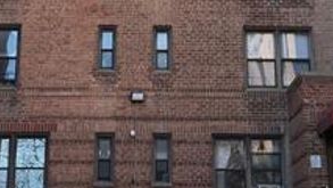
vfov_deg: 21.8
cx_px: 149
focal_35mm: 53
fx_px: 468
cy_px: -3
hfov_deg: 39.1
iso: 100
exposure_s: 1/677
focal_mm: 6.76
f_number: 1.78
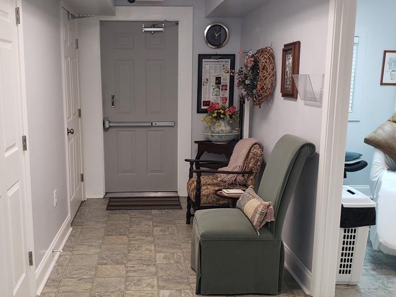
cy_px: 177
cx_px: 164
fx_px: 457
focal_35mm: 40
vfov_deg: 35.8
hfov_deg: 46.6
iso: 160
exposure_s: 1/60
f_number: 1.5
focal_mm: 4.3
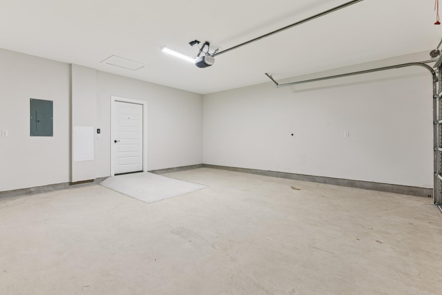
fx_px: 196
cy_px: 137
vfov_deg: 73.6
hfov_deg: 96.6
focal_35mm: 16
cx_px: 206
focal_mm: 14
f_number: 8
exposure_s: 1/4
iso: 400
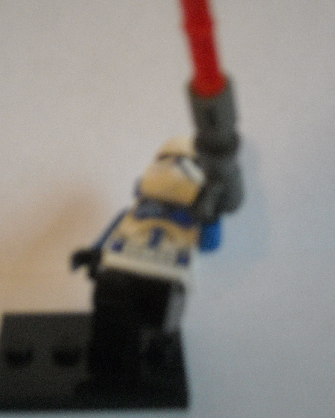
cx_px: 176
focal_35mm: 77
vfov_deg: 24.7
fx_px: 954
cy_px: 192
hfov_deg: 19.9
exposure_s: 1/14
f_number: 3.3
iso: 400
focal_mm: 8.85
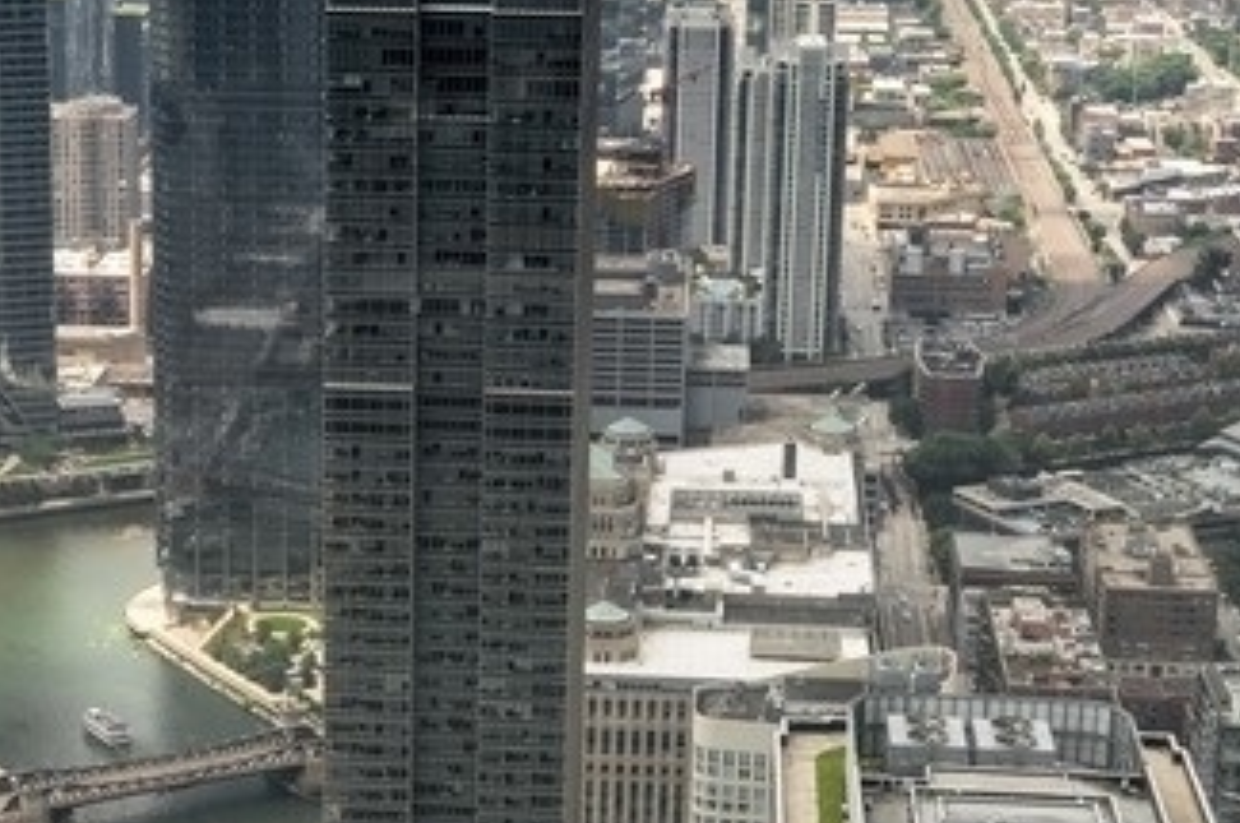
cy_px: 496
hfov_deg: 22.7
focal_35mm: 89
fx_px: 3061
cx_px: 306
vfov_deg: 15.3
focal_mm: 21.5
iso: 200
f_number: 9.5
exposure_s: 1/180
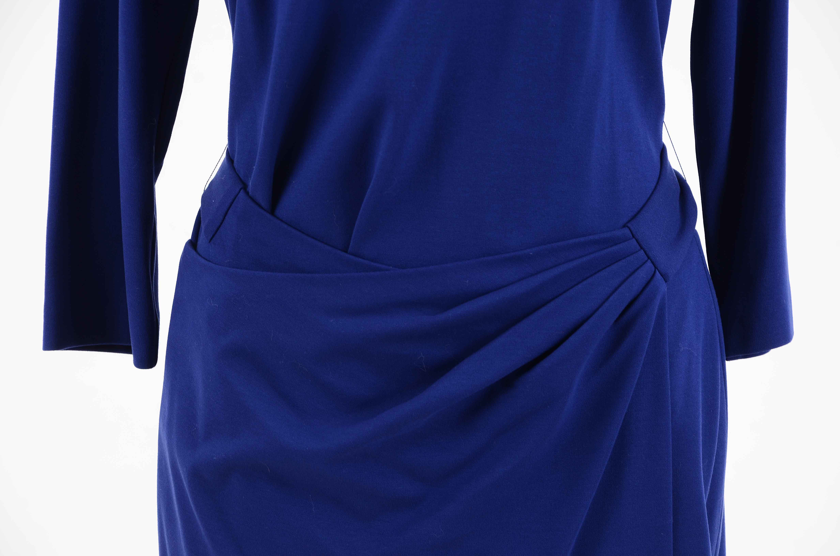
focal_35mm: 158
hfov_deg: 13.1
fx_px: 3667
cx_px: 420
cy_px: 278
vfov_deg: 8.7
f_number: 7.1
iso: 160
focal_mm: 105
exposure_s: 1/80
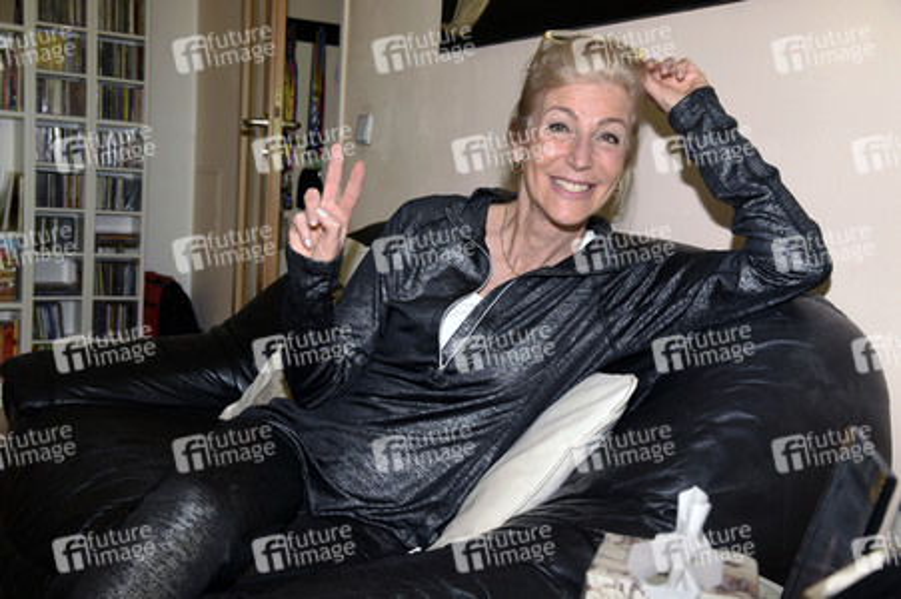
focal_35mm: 44
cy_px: 300
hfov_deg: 44.5
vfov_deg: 30.5
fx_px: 1100
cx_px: 450
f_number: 6.3
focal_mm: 44
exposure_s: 1/100
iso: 1000
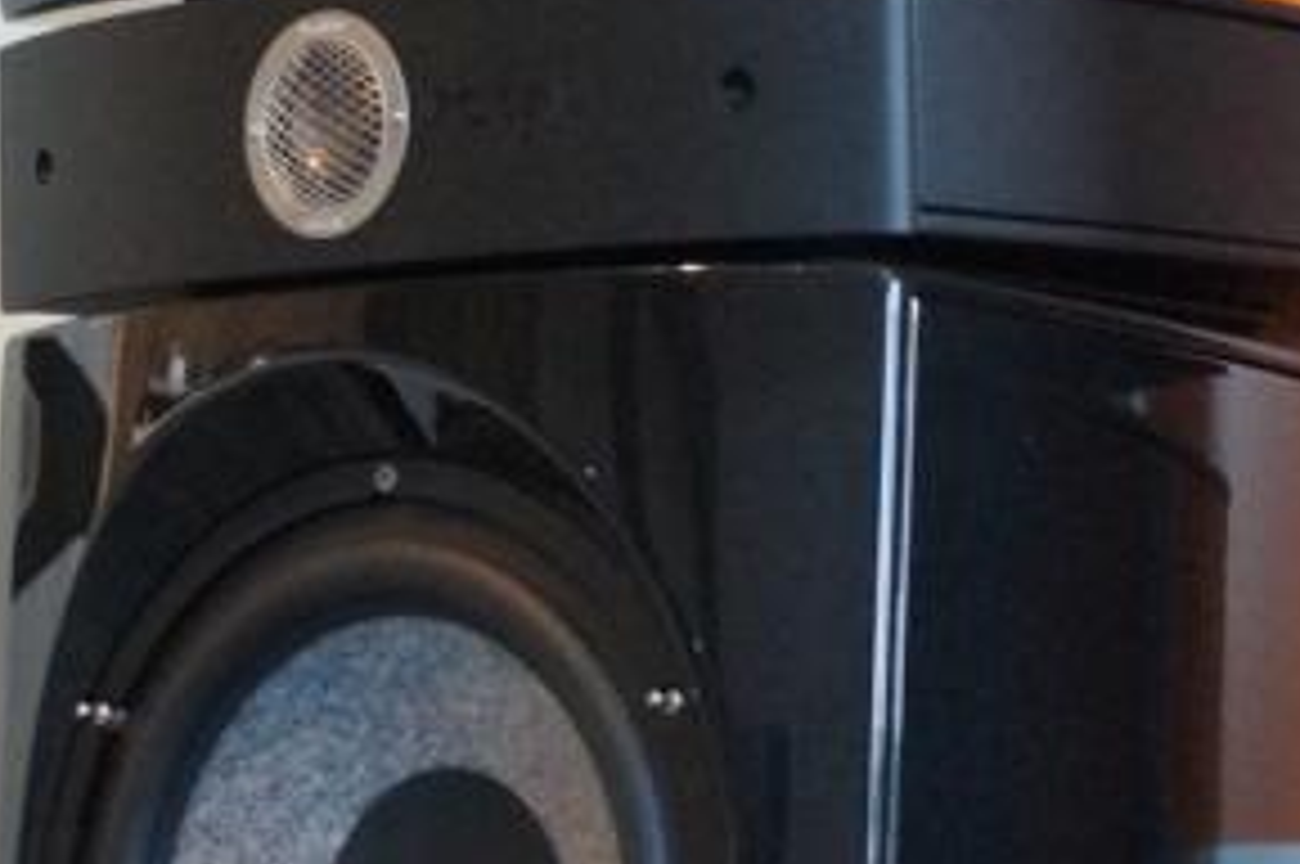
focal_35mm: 132
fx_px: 4761
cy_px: 580
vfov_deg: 10.4
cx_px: 1484
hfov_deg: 15.1
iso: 3200
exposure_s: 1/160
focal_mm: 22
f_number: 4
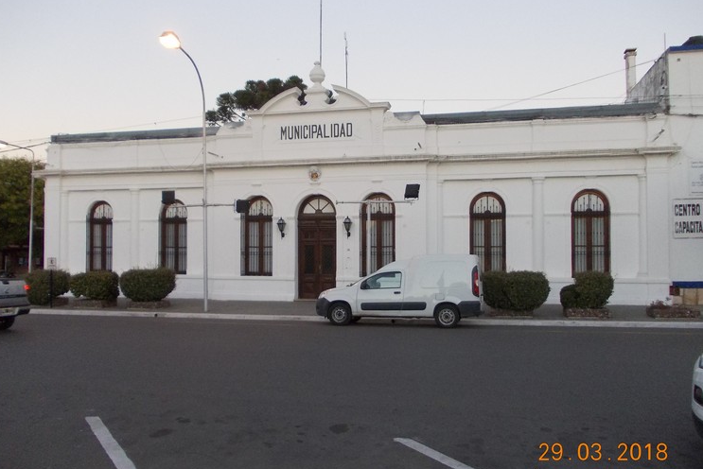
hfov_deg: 61.9
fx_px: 586
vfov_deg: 43.6
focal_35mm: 30
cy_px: 245
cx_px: 343
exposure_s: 1/125
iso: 200
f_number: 2.7
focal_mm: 4
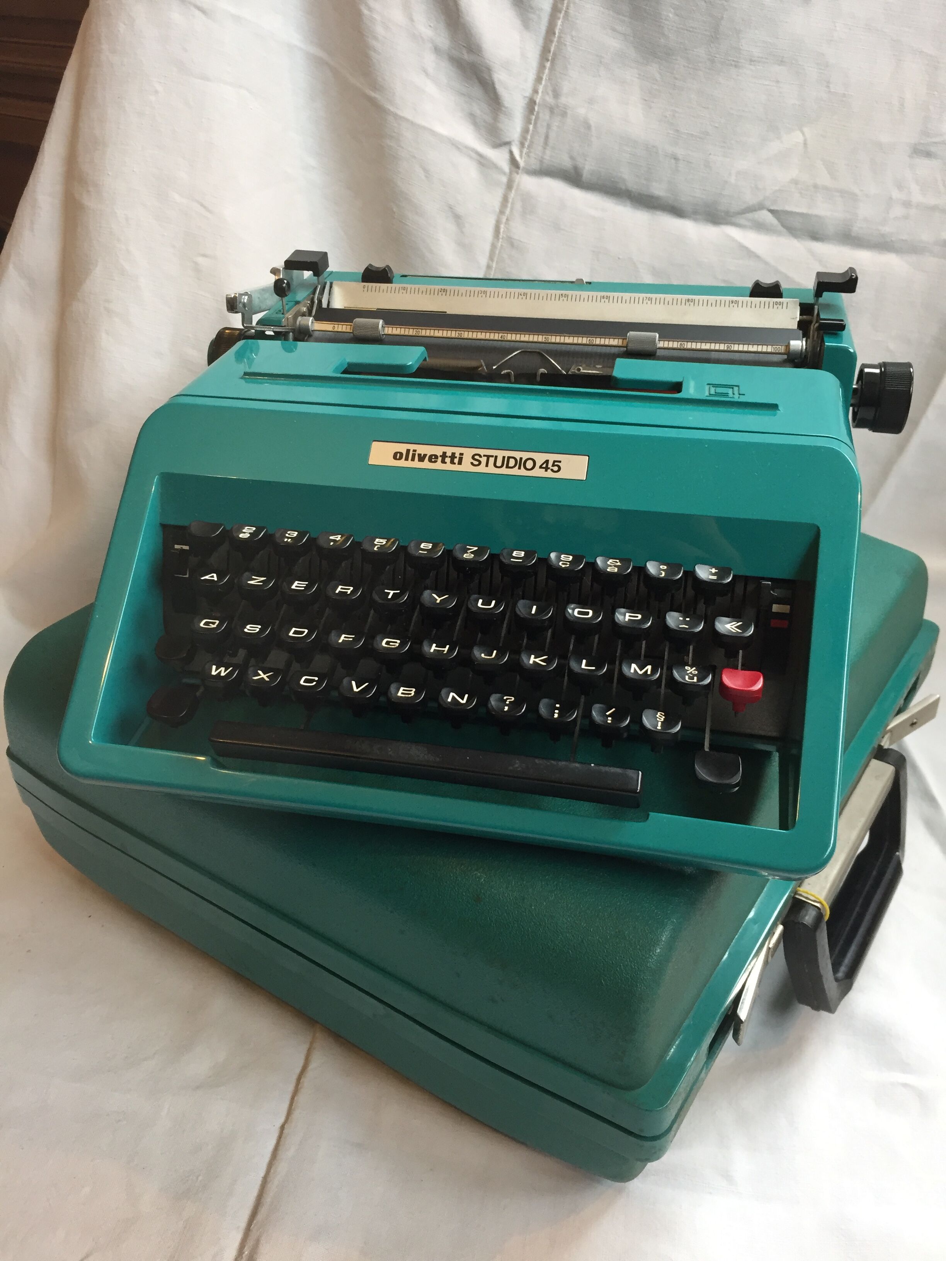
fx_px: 1057
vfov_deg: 61.7
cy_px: 630
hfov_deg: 48.2
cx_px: 473
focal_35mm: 29
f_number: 2.2
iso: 125
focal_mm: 4.15
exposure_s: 1/33
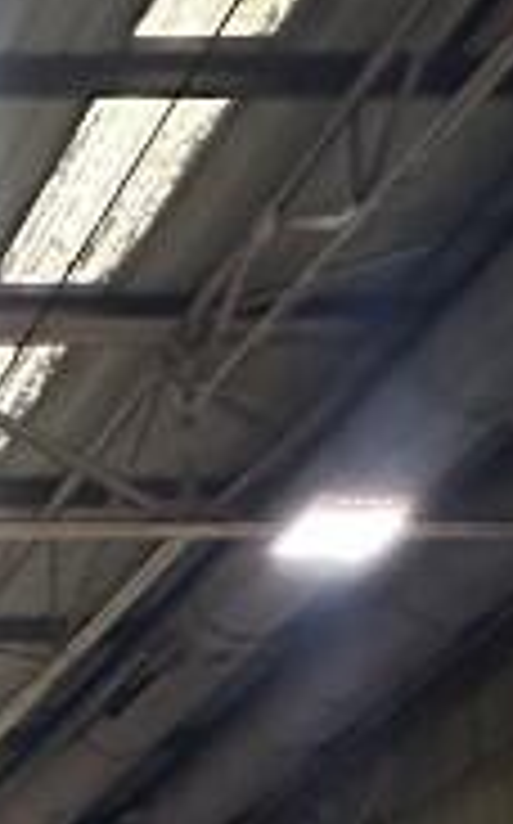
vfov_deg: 19.1
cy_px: 1477
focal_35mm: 83
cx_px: -832
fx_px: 1861
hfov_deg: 11.8
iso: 800
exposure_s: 1/34
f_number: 2.2
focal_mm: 2.22
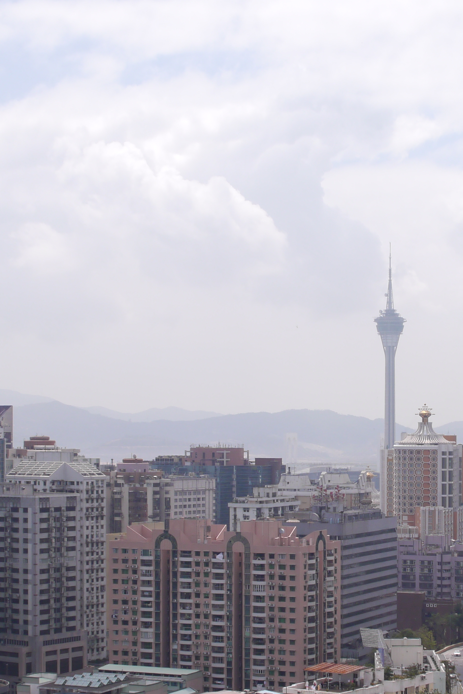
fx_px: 1698
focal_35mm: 88
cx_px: 359
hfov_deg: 15.4
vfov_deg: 23.0
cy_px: 453
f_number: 8
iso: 160
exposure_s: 1/500
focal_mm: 19
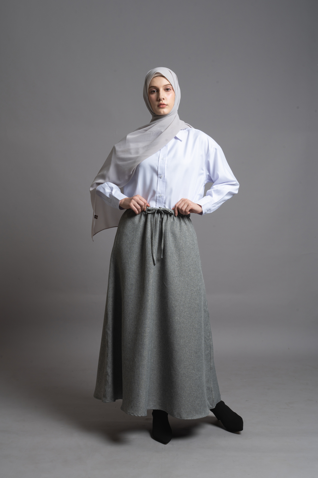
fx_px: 609
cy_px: 239
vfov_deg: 42.7
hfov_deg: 29.2
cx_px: 159
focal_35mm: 46
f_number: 16
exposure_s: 1/160
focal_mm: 46
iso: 100
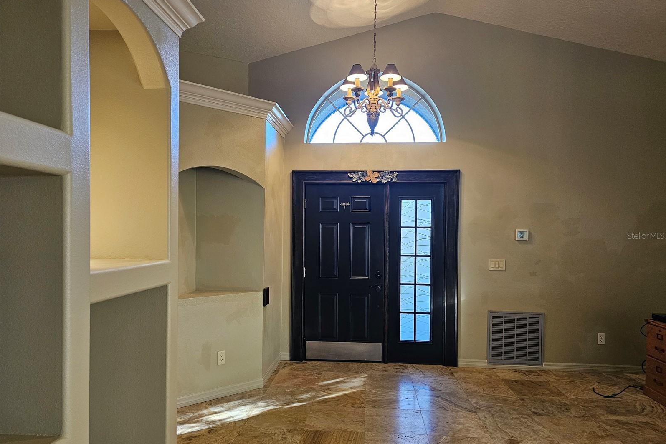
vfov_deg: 53.1
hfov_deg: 73.7
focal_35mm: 24
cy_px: 236
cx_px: 332
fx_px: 444
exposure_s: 1/120
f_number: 1.7
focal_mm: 6.3
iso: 400
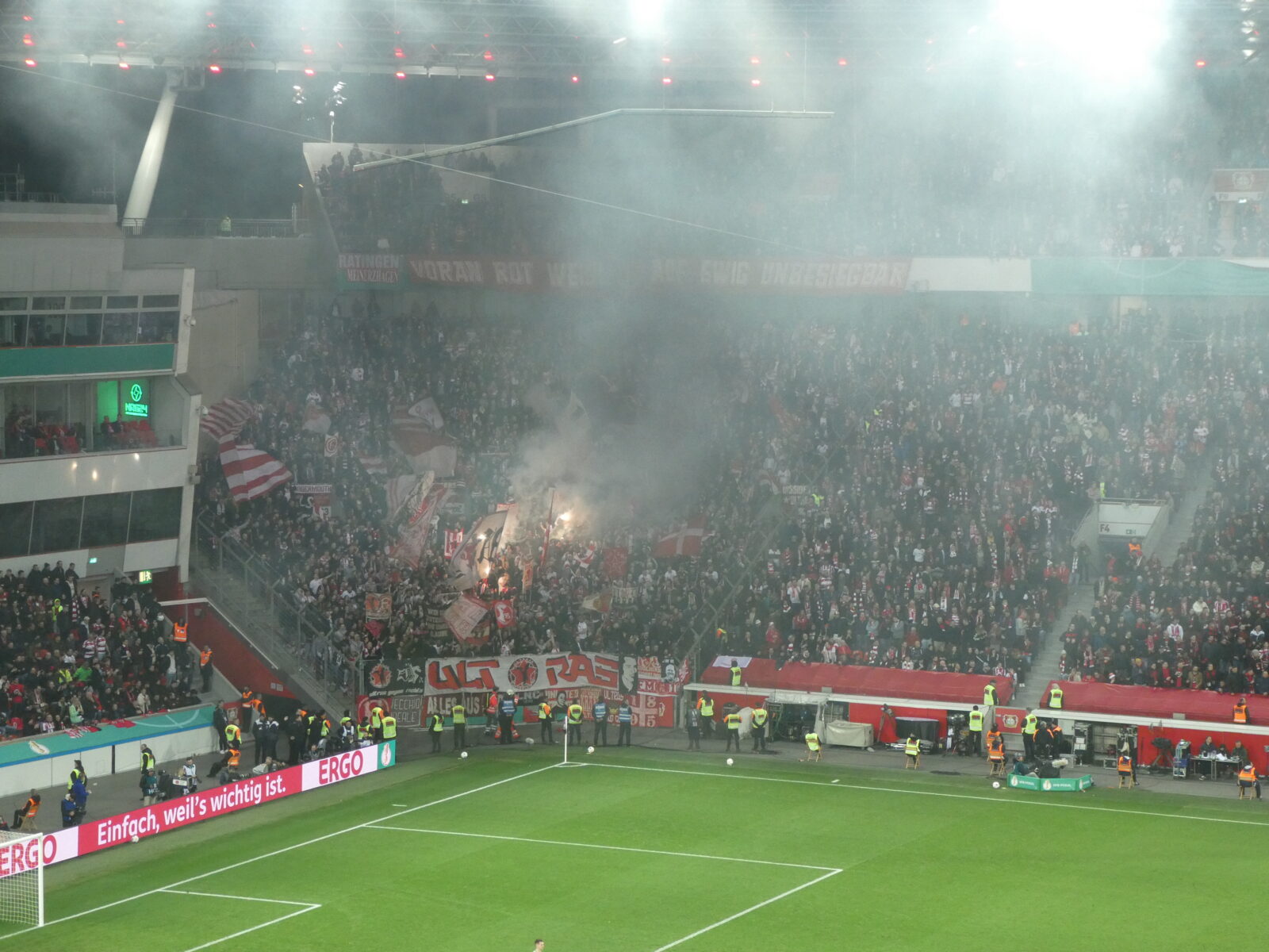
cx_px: 634
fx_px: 3079
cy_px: 476
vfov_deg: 17.6
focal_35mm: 84
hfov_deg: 23.3
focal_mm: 15
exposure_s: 1/80
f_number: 4.8
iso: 400
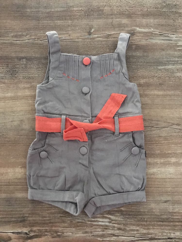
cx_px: 91
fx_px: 196
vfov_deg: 63.4
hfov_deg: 49.7
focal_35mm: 28
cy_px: 121
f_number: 1.8
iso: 80
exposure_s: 1/5
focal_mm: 3.99
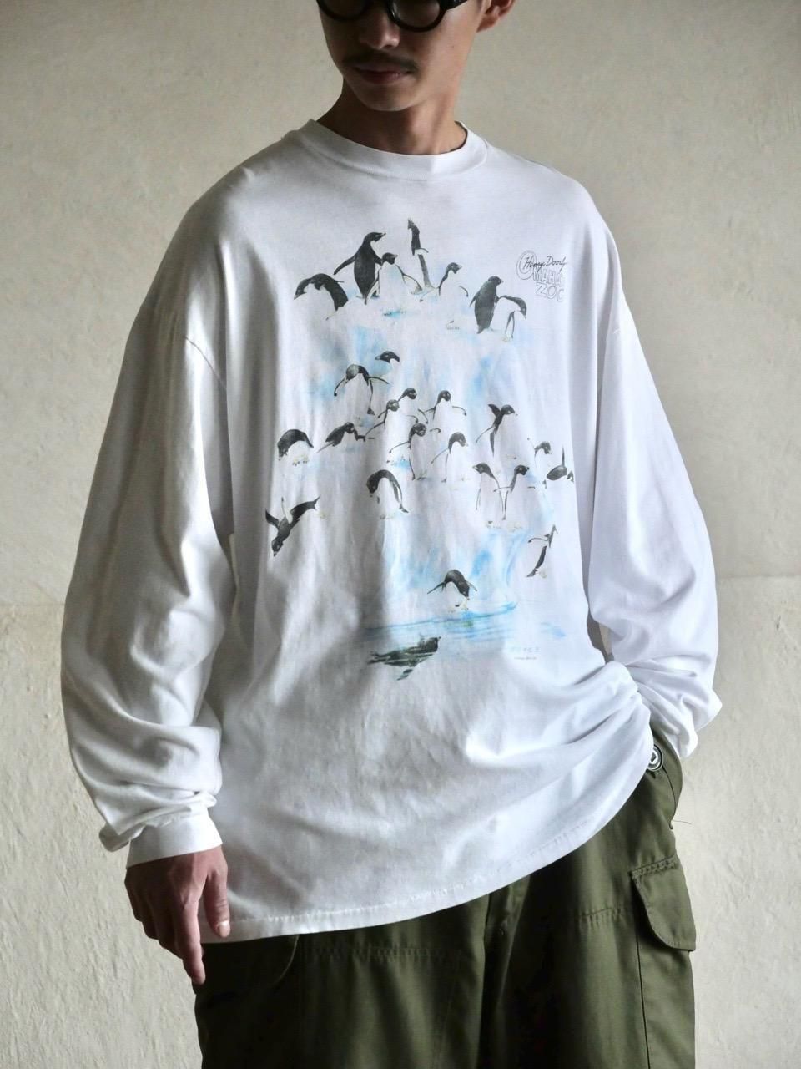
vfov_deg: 16.4
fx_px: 3702
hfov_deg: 12.3
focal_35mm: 120
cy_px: 534
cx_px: 400
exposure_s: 1/125
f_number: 4
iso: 3200
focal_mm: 60
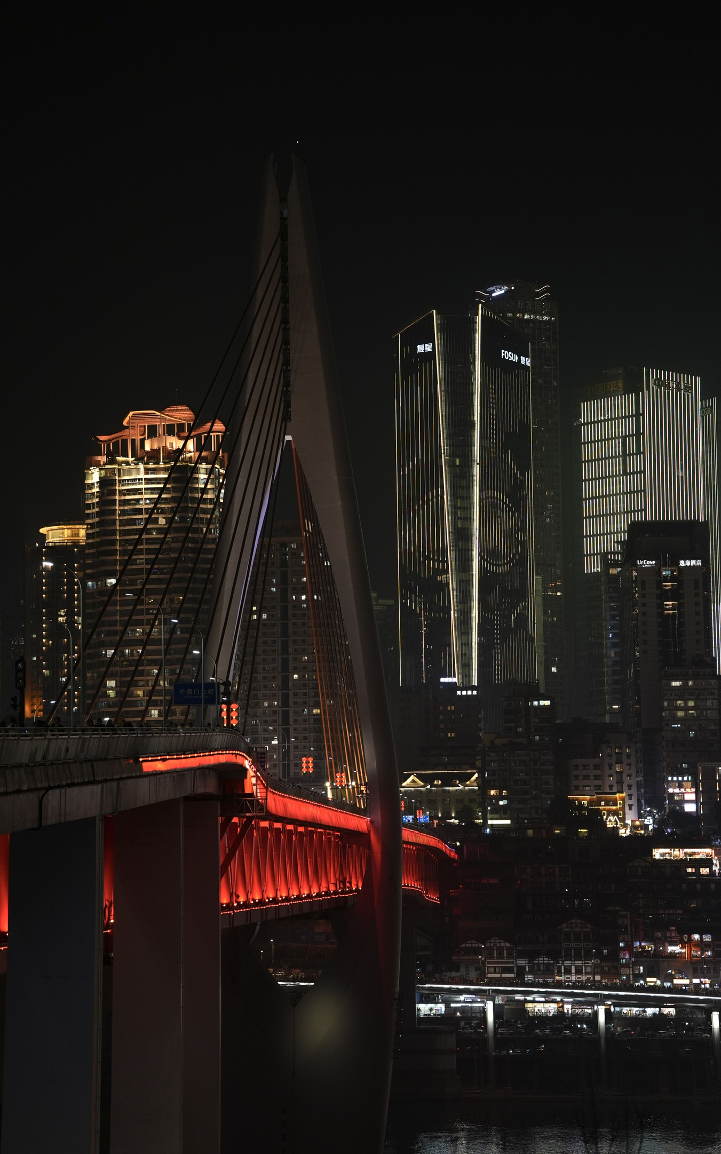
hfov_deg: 15.2
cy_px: 575
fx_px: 2704
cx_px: 363
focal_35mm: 86
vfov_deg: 24.1
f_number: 1.4
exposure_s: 1/100
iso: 250
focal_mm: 56
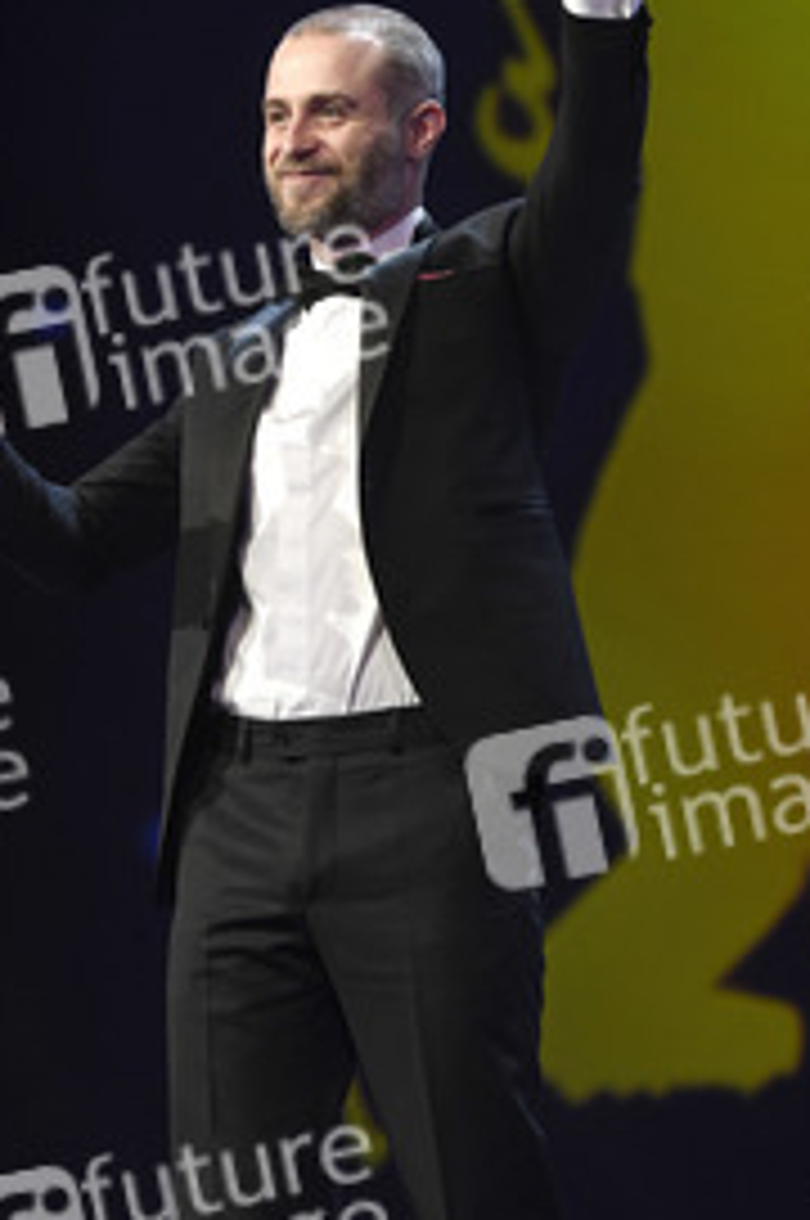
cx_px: 288
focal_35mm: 229
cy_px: 558
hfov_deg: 6.0
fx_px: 7748
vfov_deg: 9.0
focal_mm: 155
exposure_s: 1/250
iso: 3200
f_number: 4
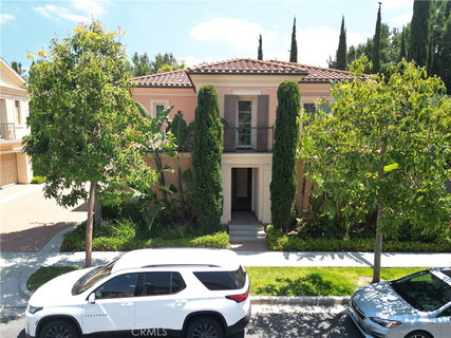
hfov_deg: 71.6
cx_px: 226
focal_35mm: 24
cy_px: 169
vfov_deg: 56.8
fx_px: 313
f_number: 1.7
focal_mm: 6.72
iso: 100
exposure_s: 1/320
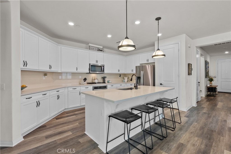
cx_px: 116
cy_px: 77
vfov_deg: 73.8
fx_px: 103
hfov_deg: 96.7
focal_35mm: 16
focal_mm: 16
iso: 1250
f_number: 8
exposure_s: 1/15
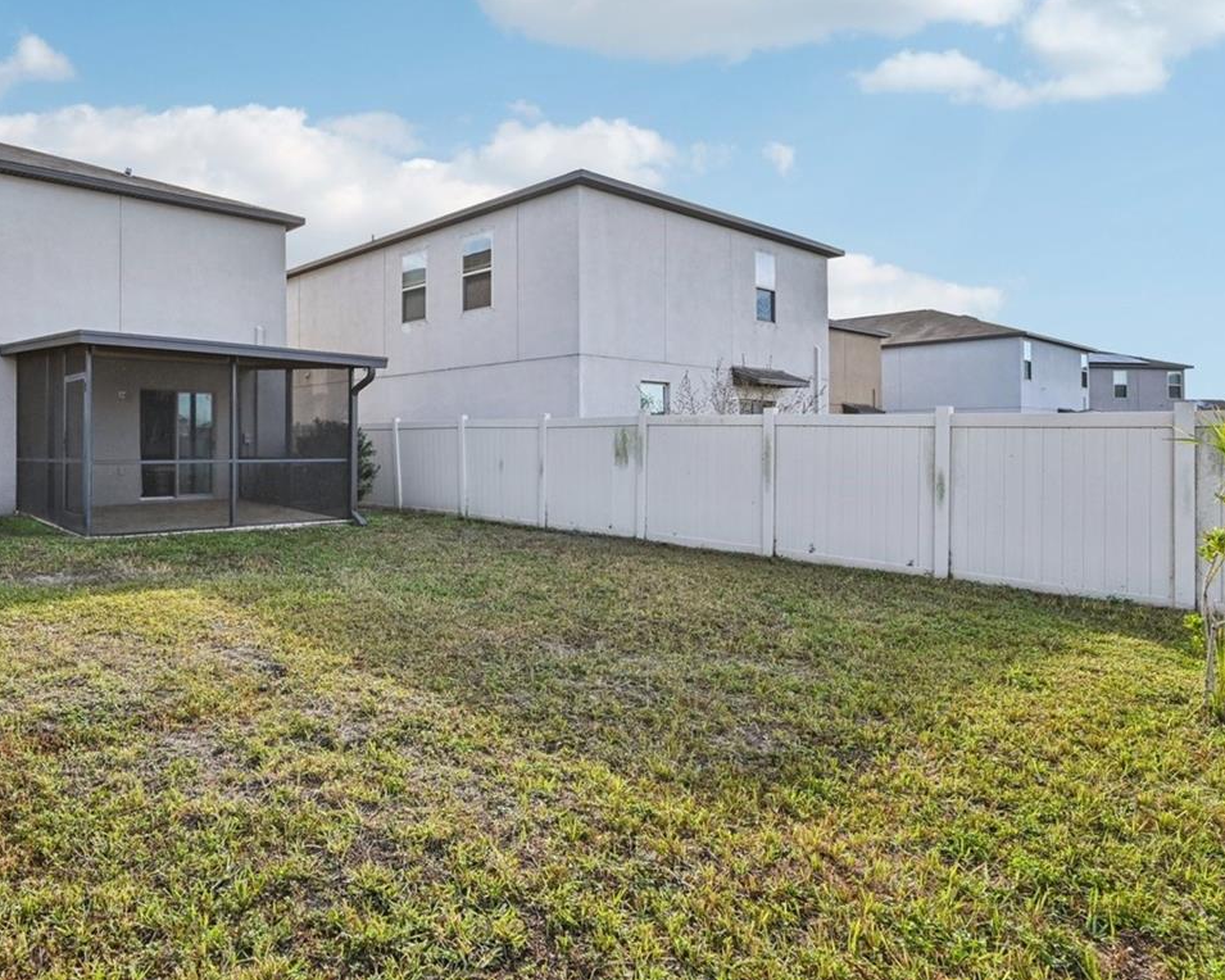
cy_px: 428
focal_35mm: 22
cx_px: 362
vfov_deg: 62.9
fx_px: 798
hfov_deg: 71.7
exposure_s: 1/500
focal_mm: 14
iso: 400
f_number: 8
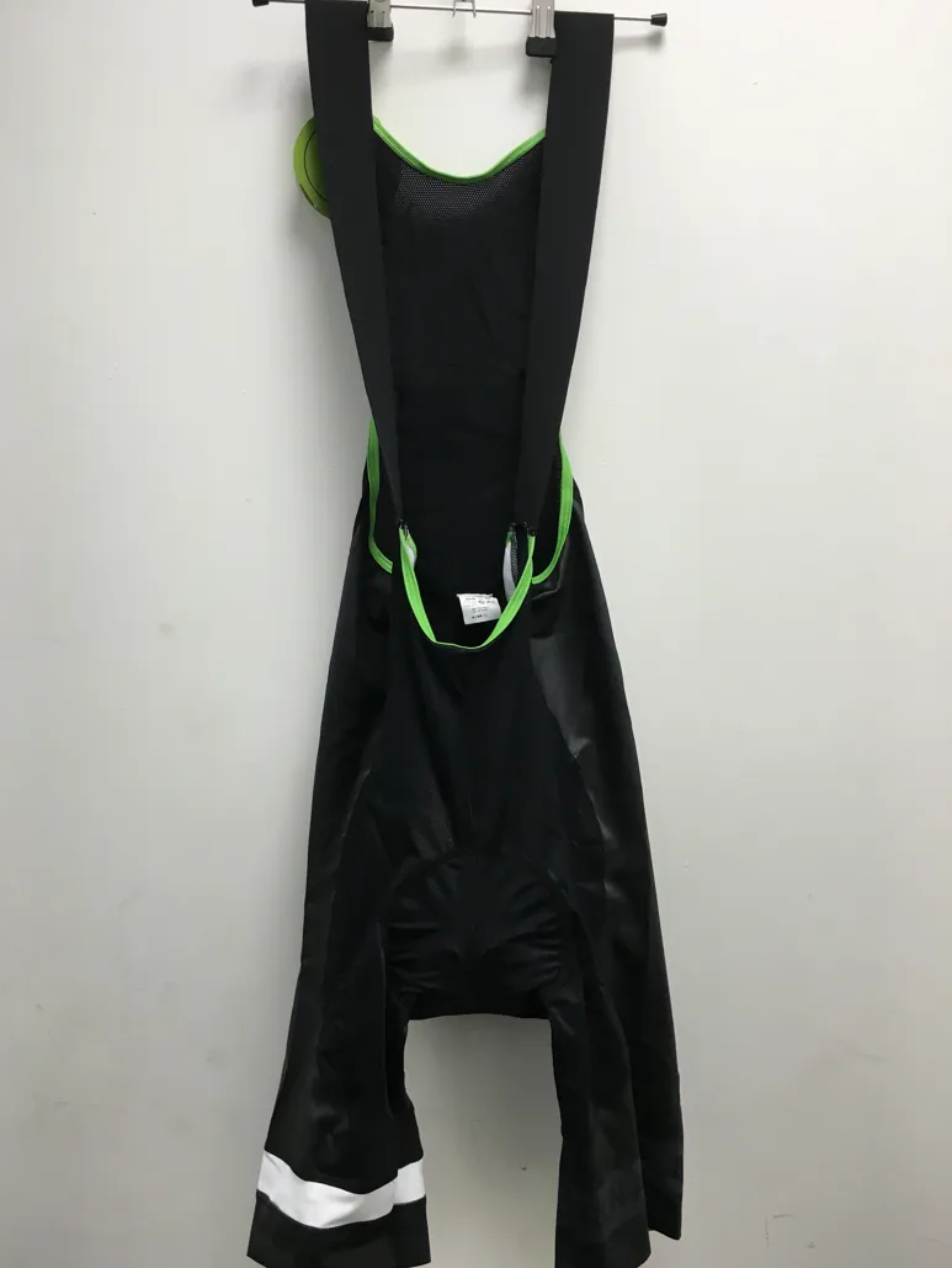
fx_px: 1100
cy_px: 646
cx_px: 463
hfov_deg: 46.8
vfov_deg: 59.9
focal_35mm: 30
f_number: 2.2
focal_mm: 4.15
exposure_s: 1/33
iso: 40
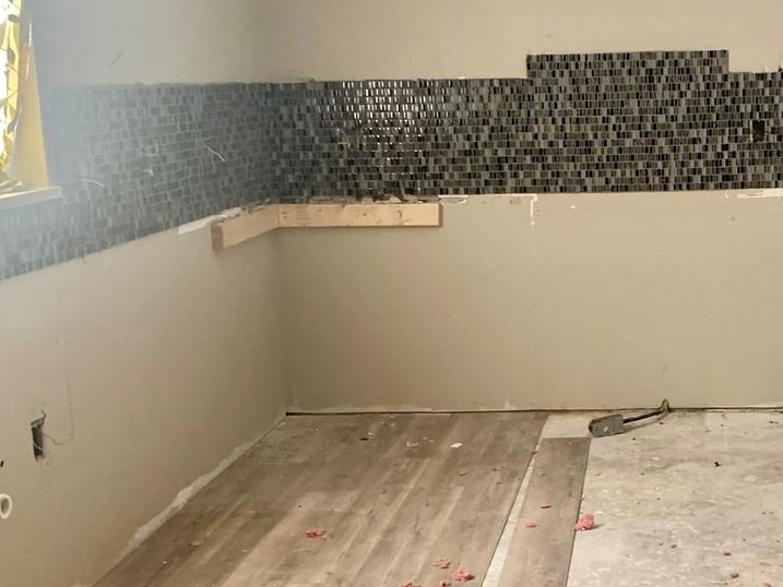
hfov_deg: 32.3
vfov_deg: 25.2
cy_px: 336
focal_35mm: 58
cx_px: 627
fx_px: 1312
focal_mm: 4.25
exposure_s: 1/60
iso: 250
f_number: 1.8
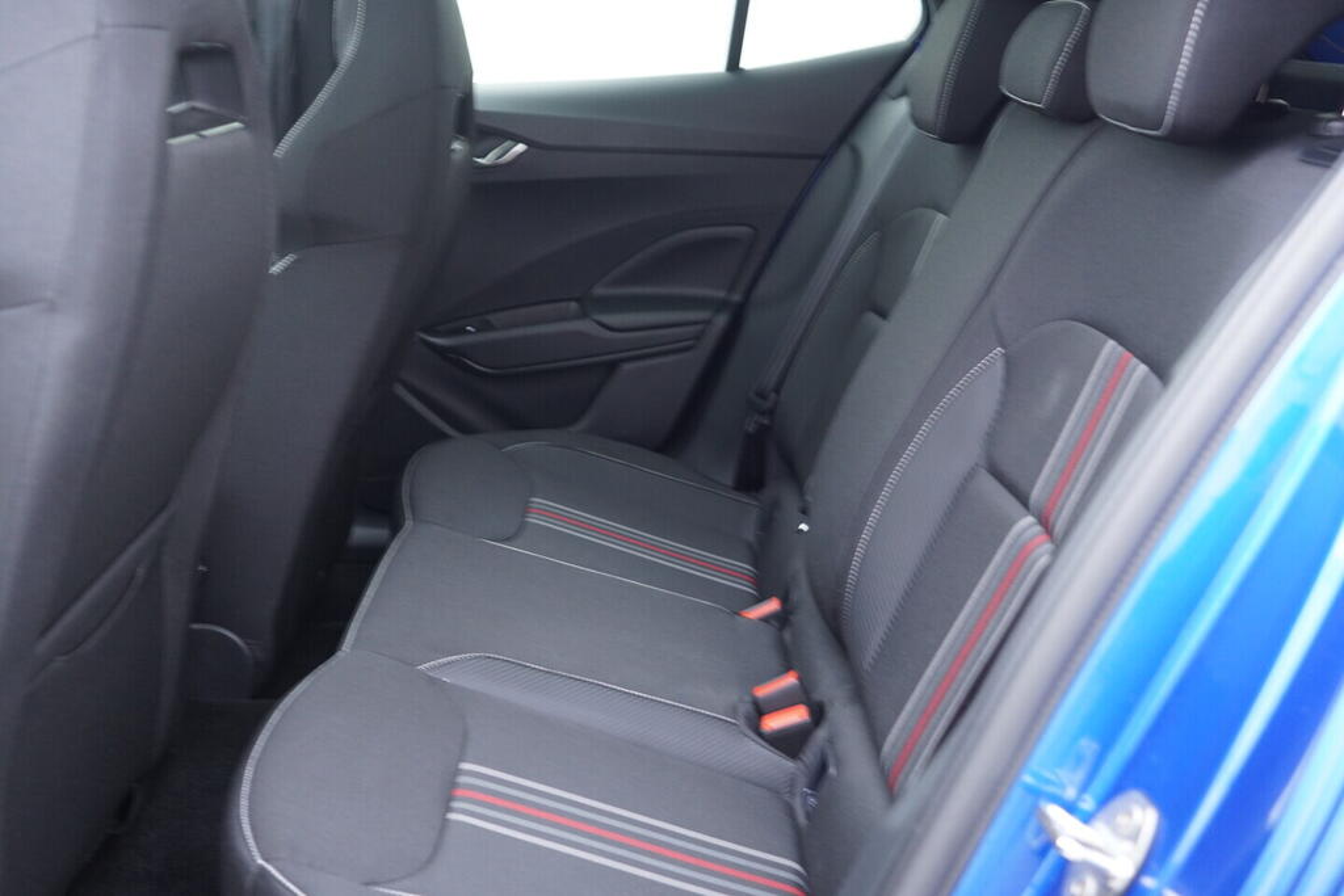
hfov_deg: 53.1
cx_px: 672
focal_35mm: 36
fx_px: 1344
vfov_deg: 36.9
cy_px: 448
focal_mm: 24
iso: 800
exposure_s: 1/40
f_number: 2.8
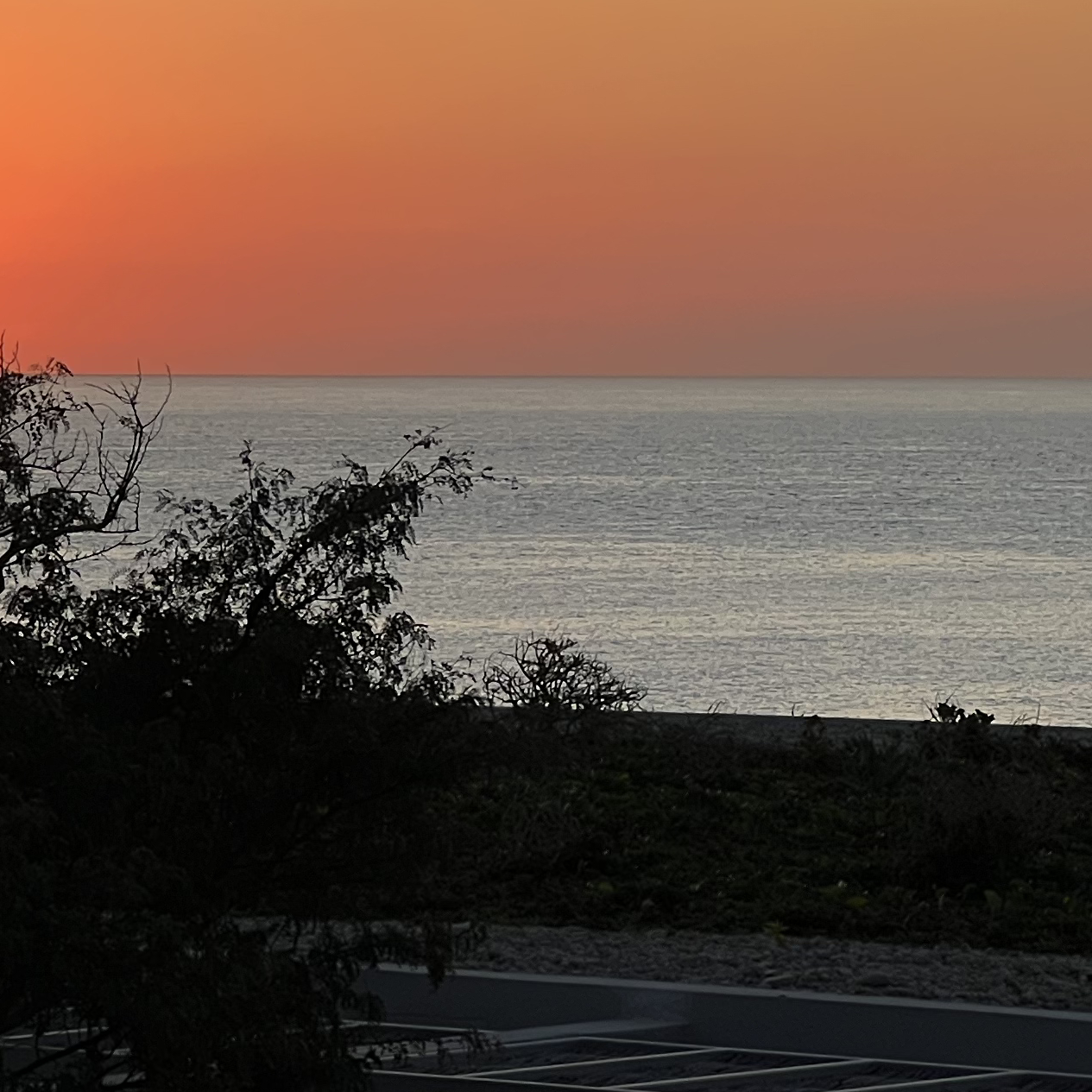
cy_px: -105
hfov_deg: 8.1
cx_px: 219
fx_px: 7745
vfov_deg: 8.0
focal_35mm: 217
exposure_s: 1/373
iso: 32
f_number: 2.8
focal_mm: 9
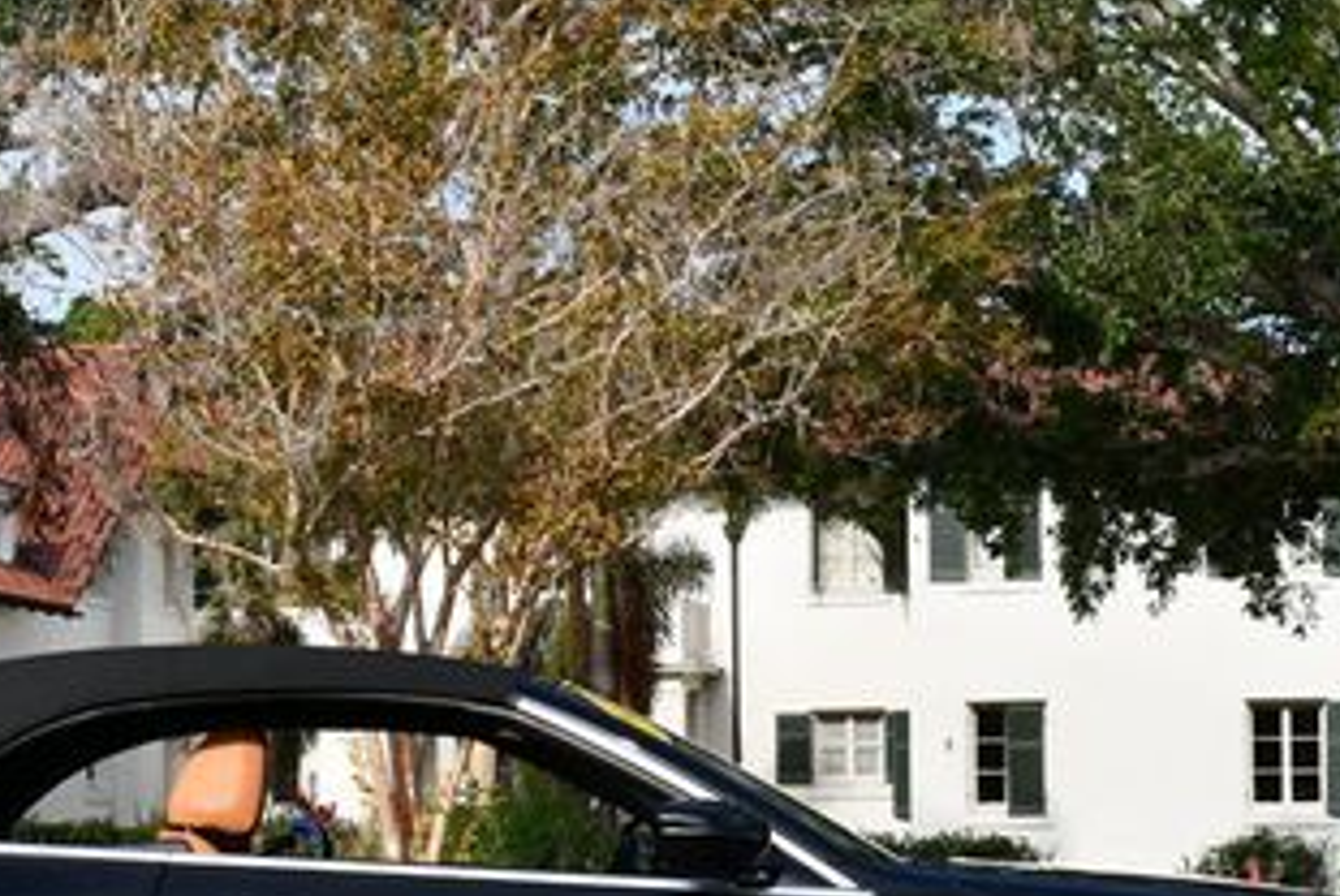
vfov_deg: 13.3
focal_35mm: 103
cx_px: 414
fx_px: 3837
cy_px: 672
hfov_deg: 19.7
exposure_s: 1/250
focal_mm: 25
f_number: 8
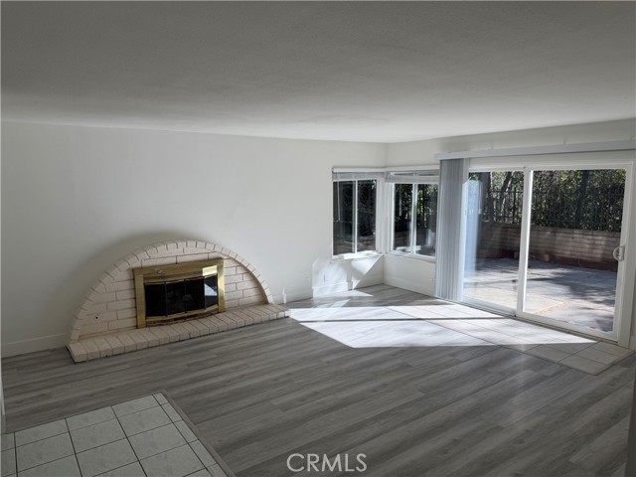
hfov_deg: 71.6
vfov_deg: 56.8
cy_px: 238
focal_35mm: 24
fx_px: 441
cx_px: 318
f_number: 1.78
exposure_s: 1/1139
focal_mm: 6.76
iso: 80
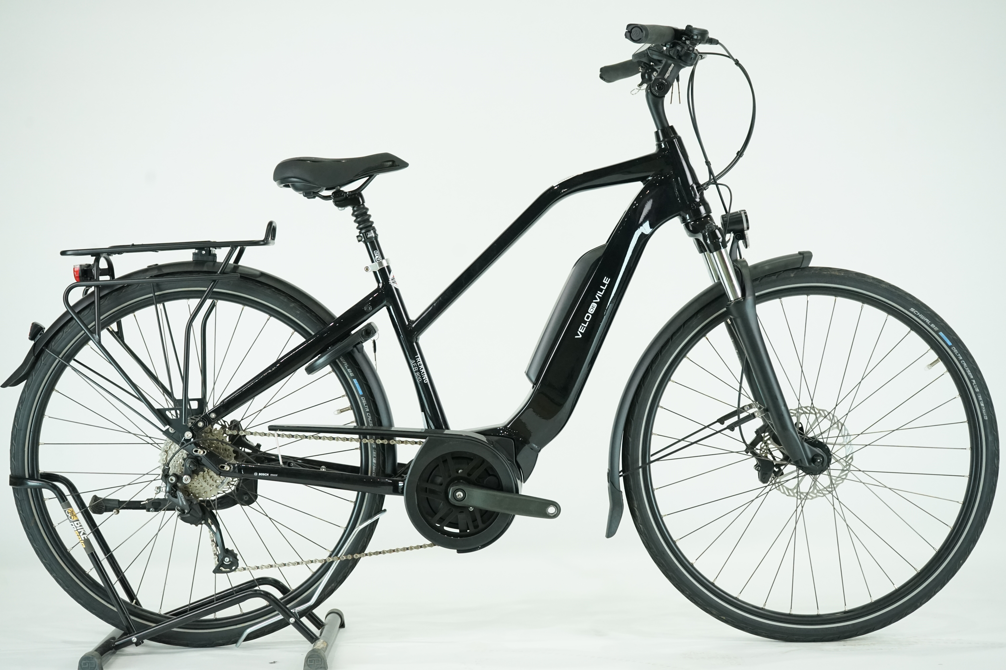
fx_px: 1621
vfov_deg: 23.4
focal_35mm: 58
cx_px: 503
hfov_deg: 34.5
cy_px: 335
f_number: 6.3
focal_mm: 58
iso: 2500
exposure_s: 1/200
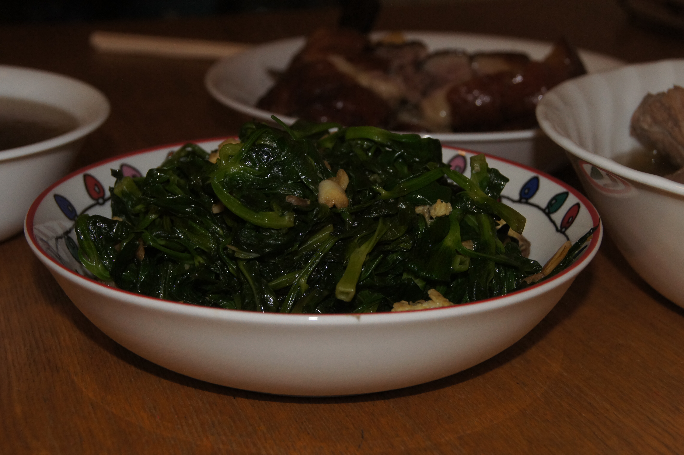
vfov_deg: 20.1
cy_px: 228
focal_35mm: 68
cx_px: 342
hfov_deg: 29.9
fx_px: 1282
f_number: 8
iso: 800
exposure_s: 1/80
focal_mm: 45
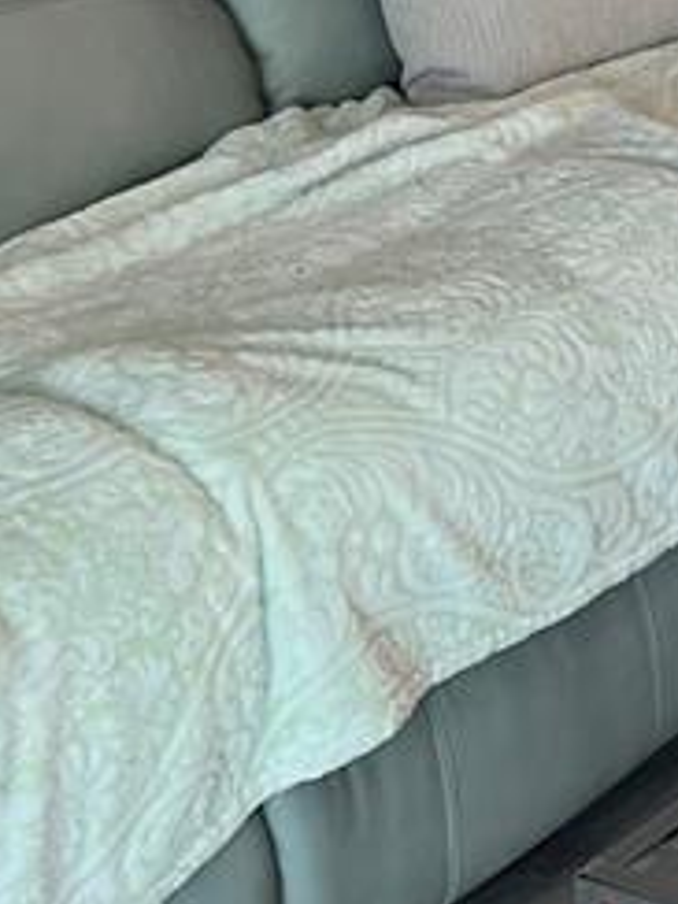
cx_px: 1397
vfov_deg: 14.5
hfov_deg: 10.5
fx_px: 3343
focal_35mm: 128
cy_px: -396
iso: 100
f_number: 1.5
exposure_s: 1/120
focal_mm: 5.7
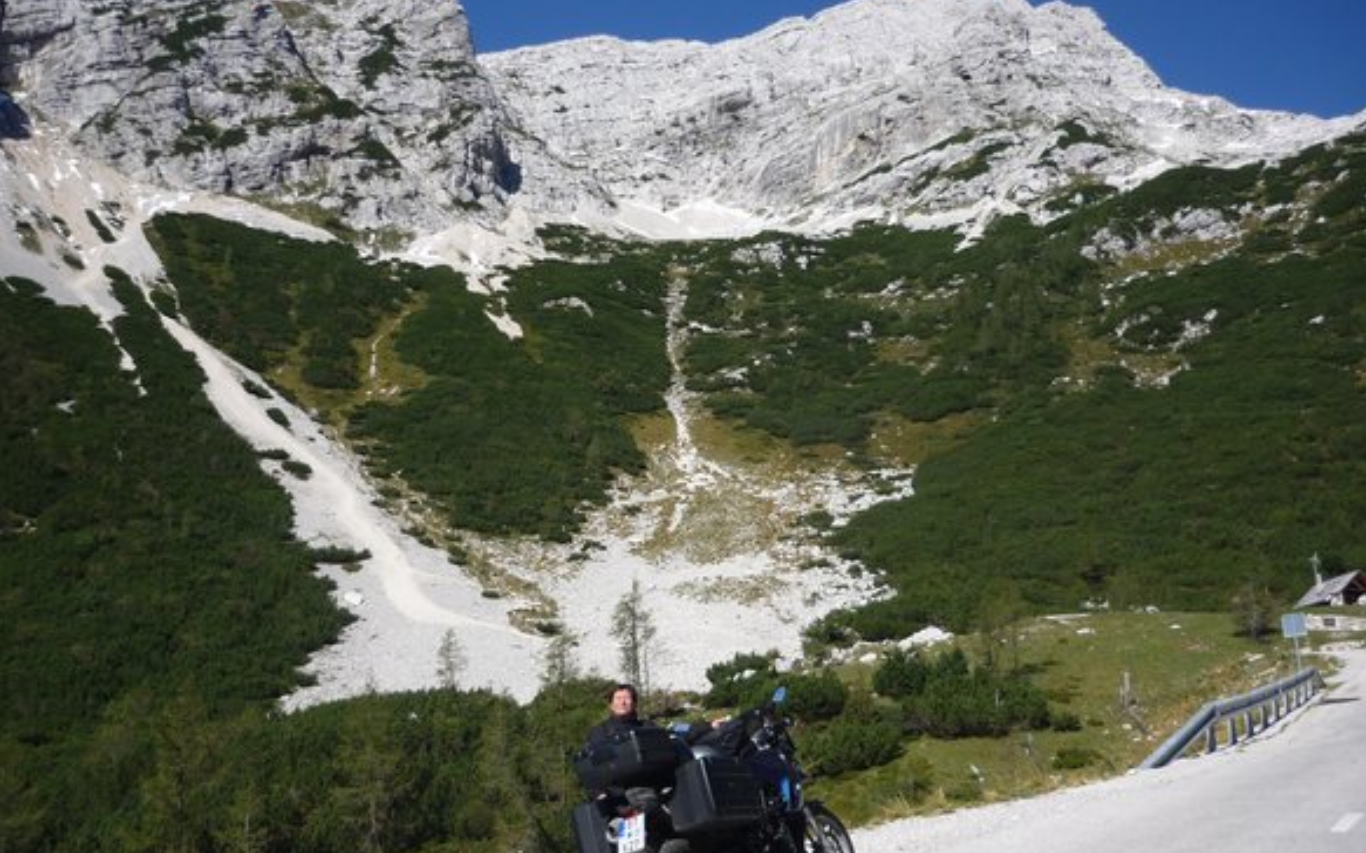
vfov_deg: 35.3
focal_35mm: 36
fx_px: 1340
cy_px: 466
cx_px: 684
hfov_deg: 54.0
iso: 100
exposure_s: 1/200
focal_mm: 5.5
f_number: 8
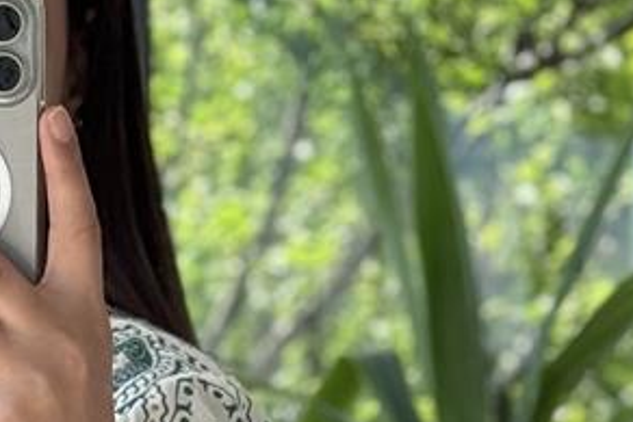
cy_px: 1148
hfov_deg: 9.0
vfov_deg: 5.7
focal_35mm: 228
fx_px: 4011
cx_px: -30
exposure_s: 1/293
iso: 64
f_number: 1.78
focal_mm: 6.76
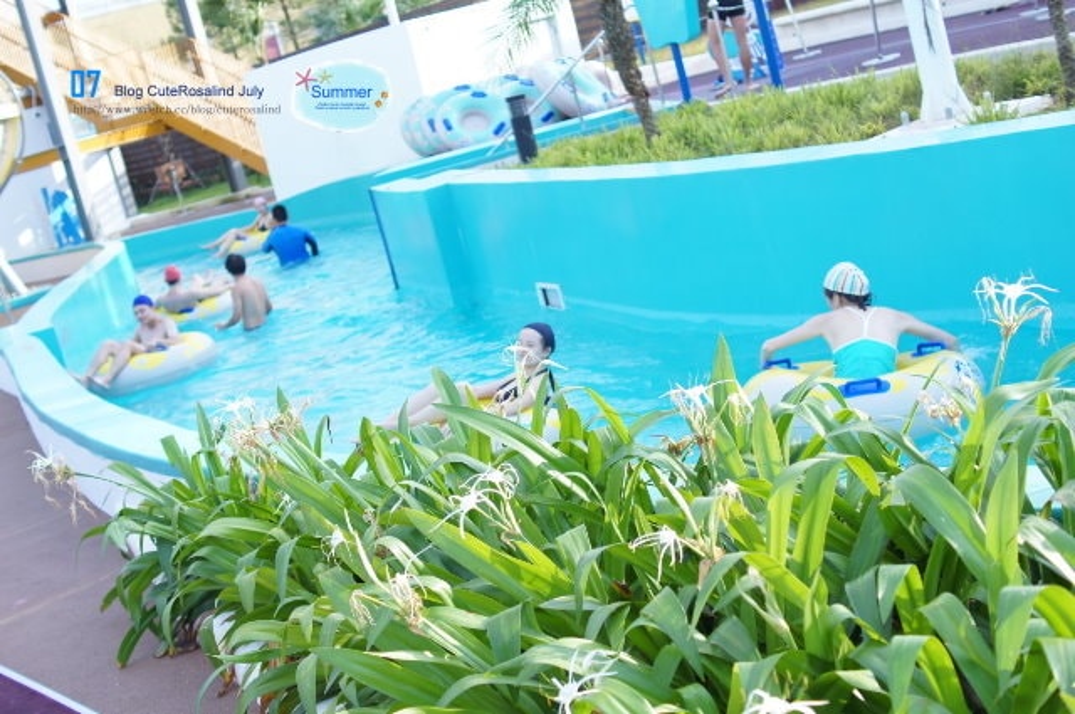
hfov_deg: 37.9
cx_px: 538
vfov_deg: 25.7
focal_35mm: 52
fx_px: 1566
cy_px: 357
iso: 100
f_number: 3.2
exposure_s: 1/200
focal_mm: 35
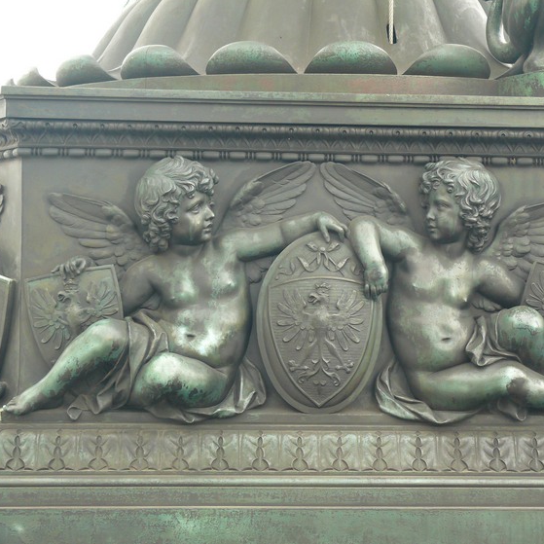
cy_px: 272
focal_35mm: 77
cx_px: 351
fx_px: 1369
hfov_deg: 22.4
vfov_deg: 22.5
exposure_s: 1/30
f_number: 3.2
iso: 160
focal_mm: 13.8
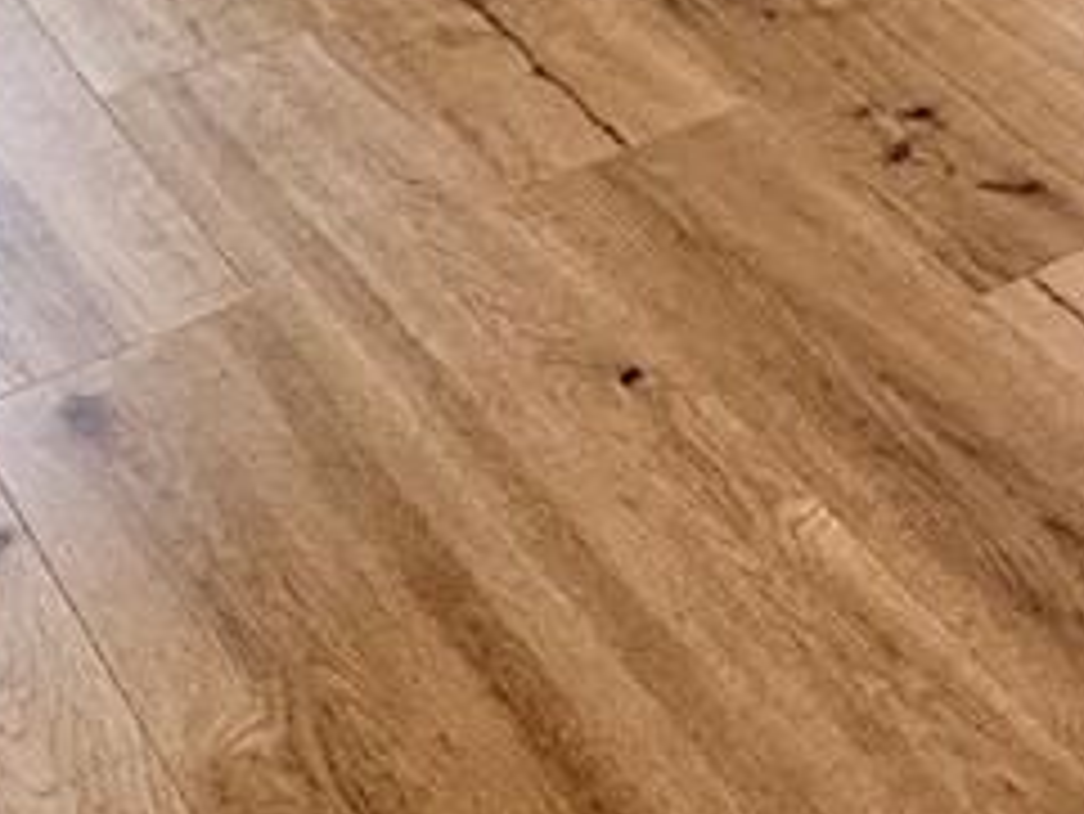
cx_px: 1660
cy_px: -971
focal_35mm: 93
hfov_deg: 18.5
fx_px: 2914
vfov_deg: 13.1
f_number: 2.2
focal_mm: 2.22
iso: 64
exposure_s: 1/120
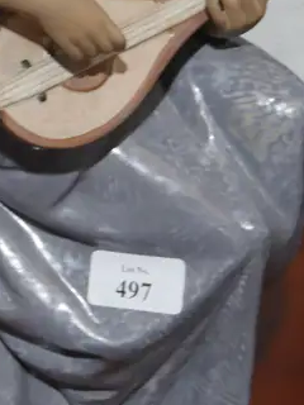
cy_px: -16
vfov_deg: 15.1
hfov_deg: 11.5
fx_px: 1499
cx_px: 54
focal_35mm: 128
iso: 640
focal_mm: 20
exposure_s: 1/60
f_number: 5.6
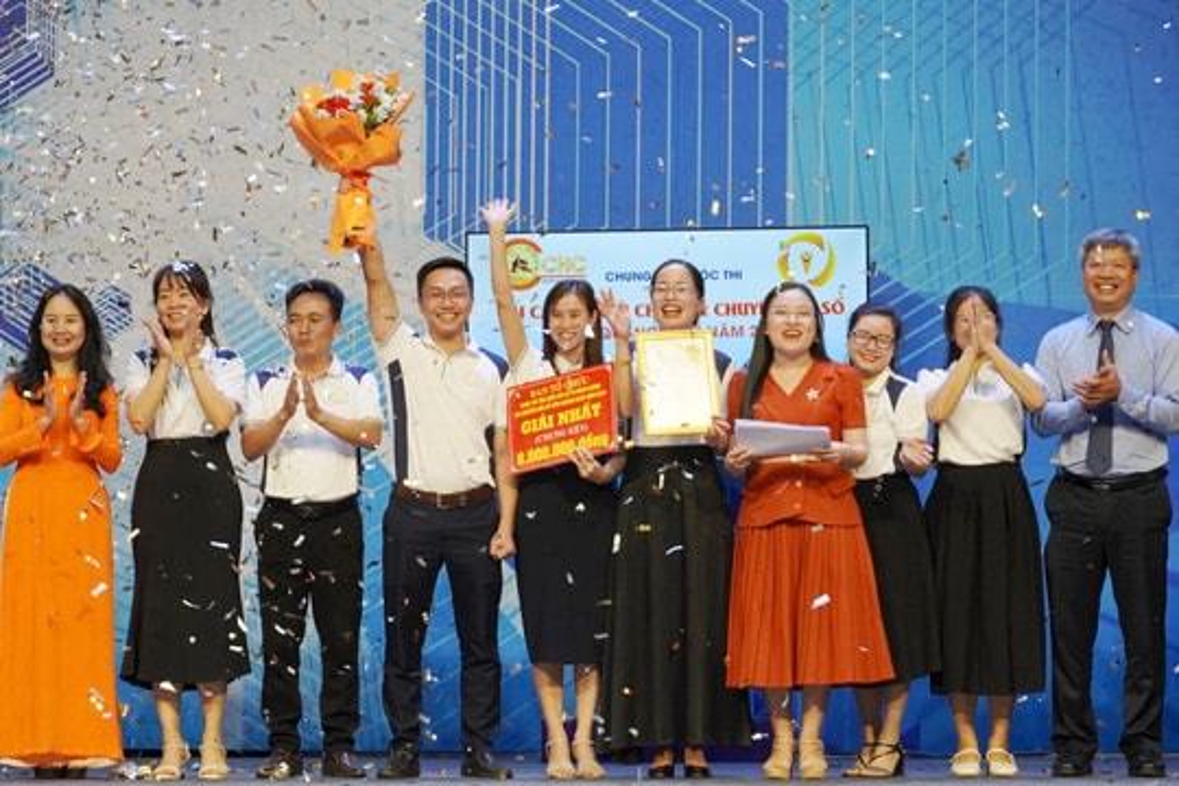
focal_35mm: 120
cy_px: 393
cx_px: 590
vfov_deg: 11.4
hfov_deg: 17.1
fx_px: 3930
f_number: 5.6
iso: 1250
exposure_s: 1/160
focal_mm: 80
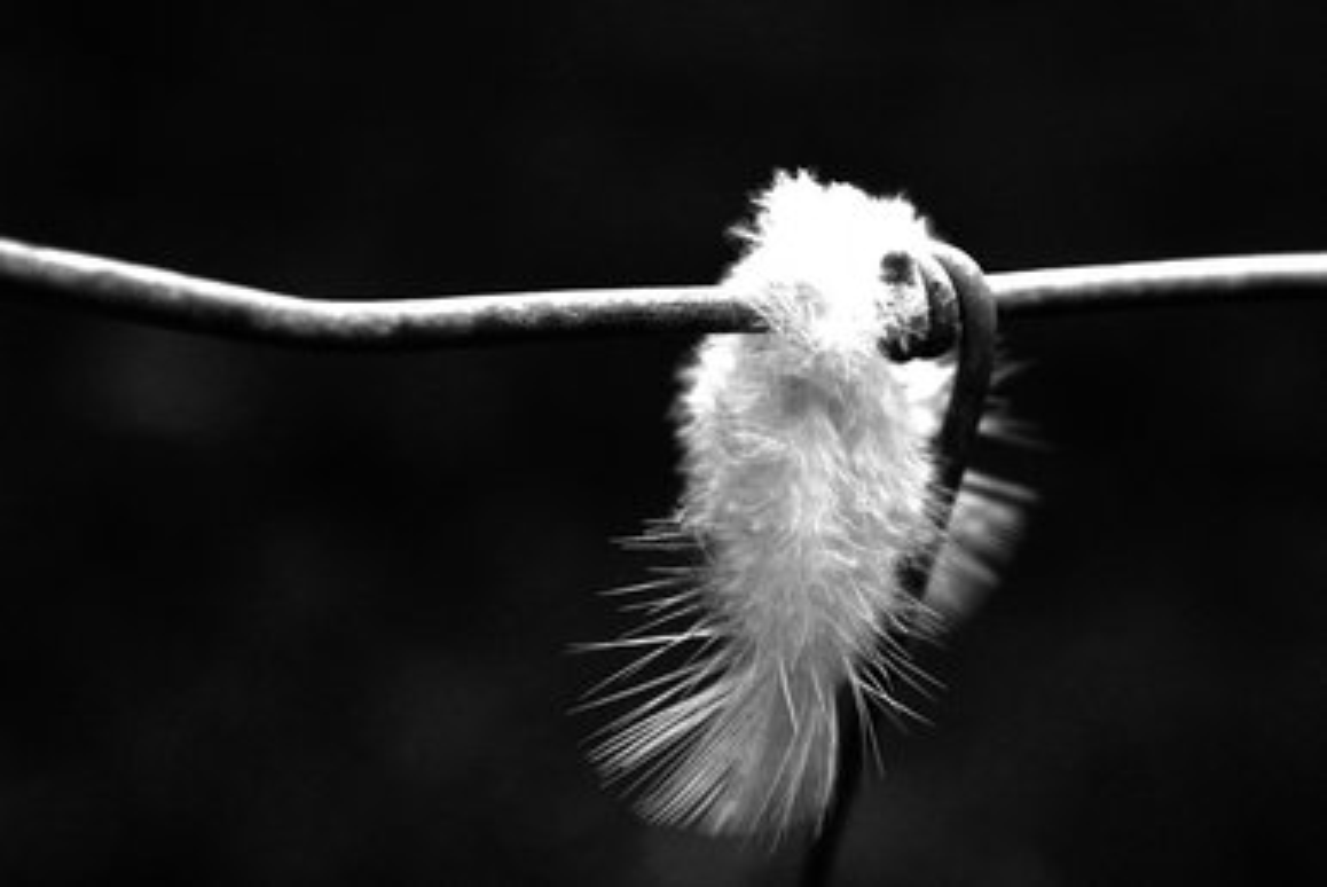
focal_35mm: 90
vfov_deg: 15.2
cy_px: 444
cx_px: 664
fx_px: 3320
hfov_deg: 22.6
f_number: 6.3
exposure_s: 1/100
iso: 100
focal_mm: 60
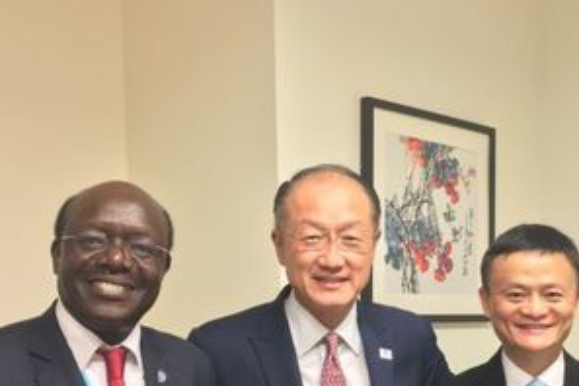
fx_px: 981
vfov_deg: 21.7
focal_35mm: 61
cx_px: 407
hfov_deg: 32.5
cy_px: 353
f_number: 2.2
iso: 200
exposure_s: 1/30
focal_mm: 4.15
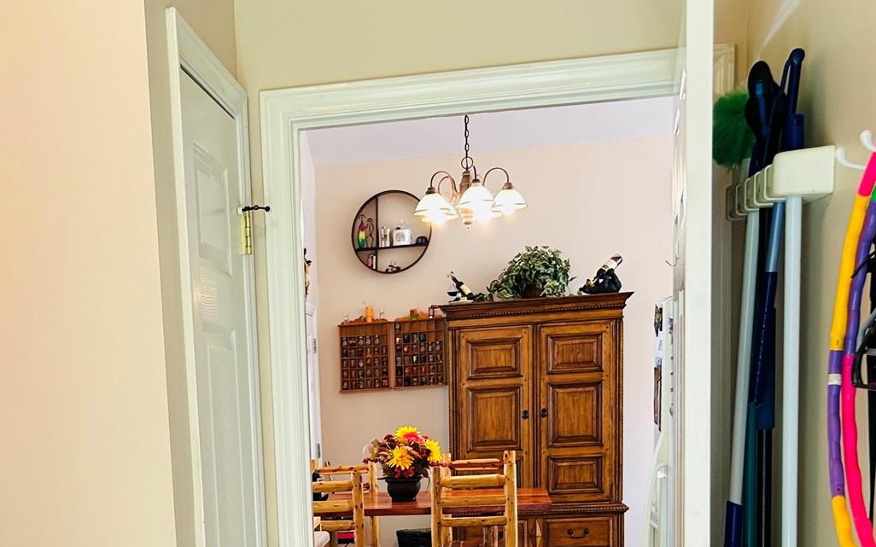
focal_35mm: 55
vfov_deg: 22.1
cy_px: 617
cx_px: 207
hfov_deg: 36.0
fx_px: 1313
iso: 100
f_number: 1.5
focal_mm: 5.7
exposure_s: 1/60
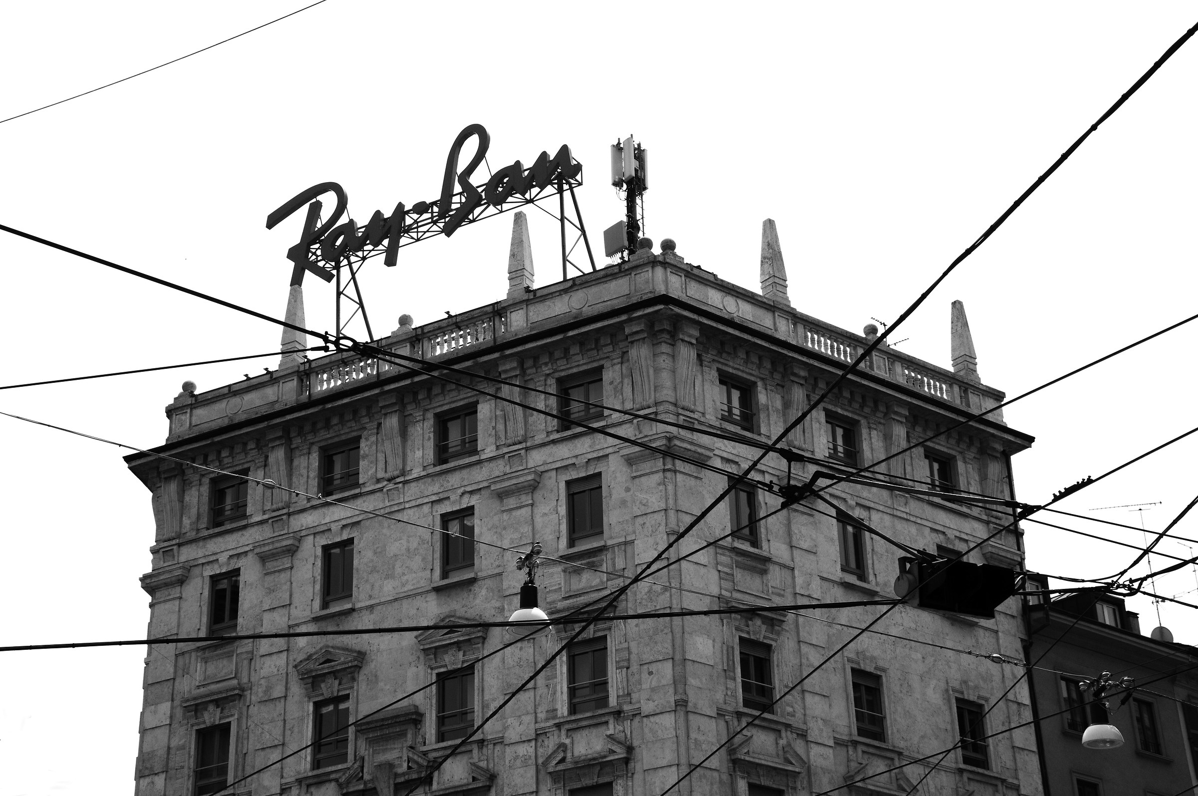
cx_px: 599
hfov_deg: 31.9
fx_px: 2094
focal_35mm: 63
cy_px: 398
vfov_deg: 21.5
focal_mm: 42
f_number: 9
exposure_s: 1/1600
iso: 400
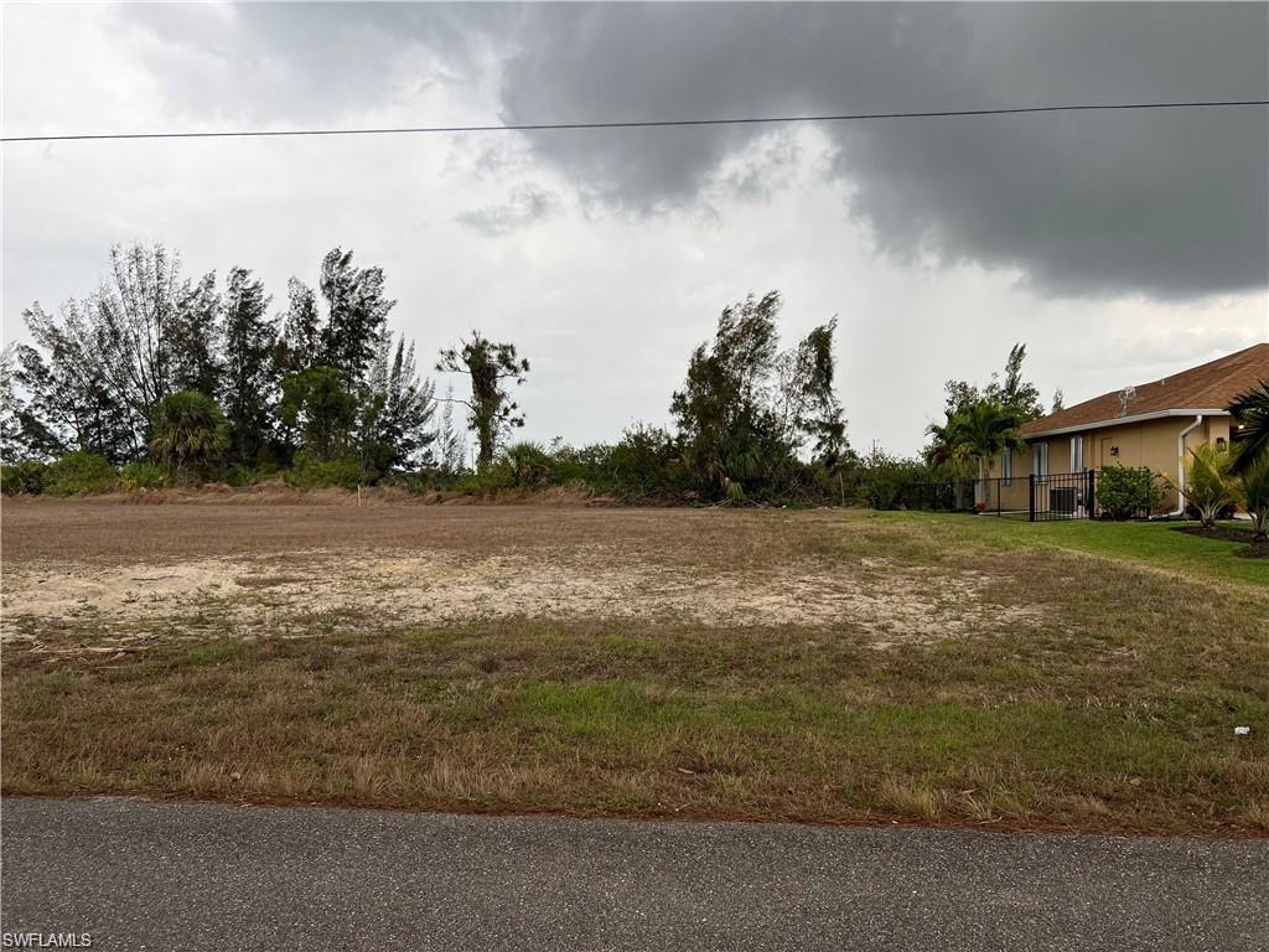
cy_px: 476
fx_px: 953
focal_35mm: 26
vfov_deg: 53.1
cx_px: 634
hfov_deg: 67.3
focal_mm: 5.7
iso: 50
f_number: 1.5
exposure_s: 1/902
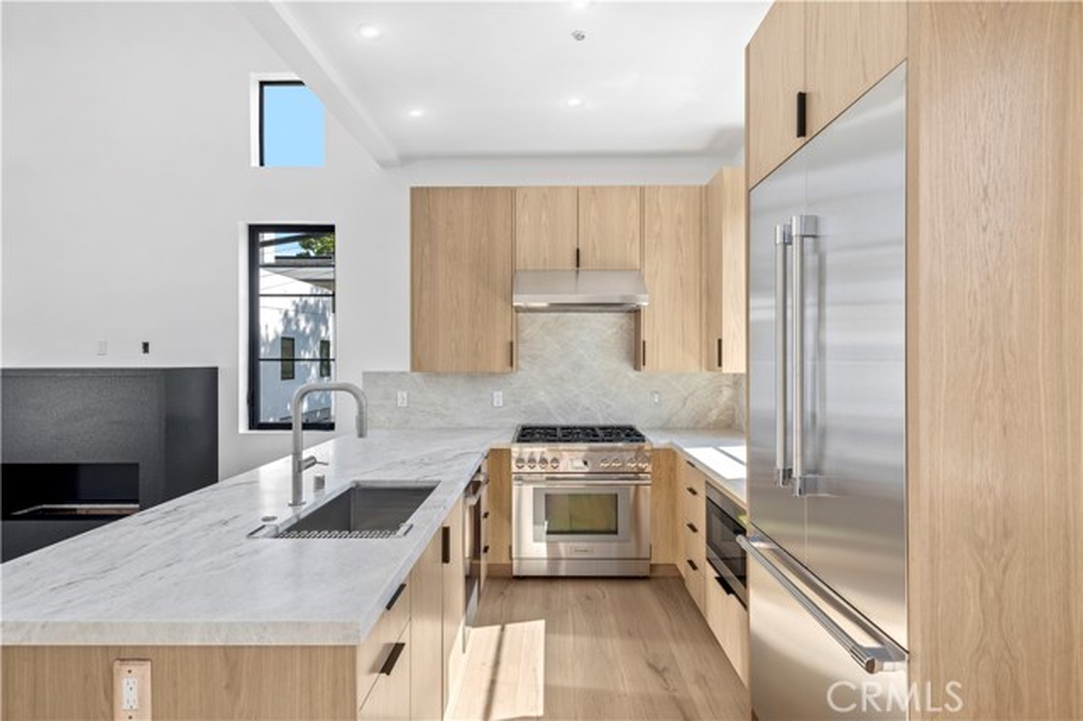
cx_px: 542
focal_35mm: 17
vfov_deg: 70.4
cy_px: 360
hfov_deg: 93.3
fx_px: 511
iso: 200
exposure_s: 1/40
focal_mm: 17
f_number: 9
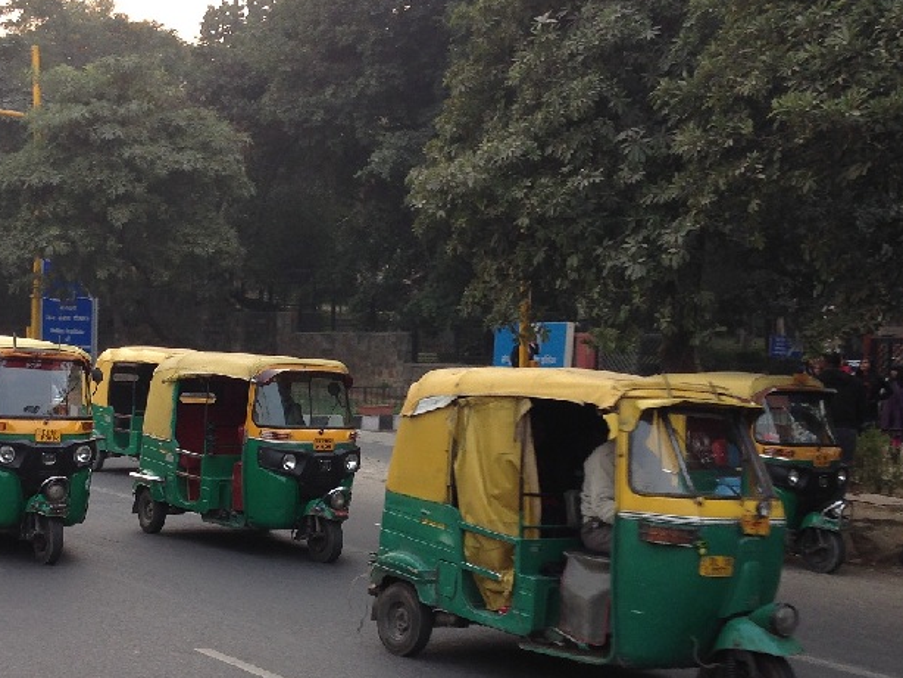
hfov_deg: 34.7
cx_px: 337
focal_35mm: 55
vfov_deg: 26.6
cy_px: 387
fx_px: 1435
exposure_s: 1/127
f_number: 2.4
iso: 50
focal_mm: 4.12
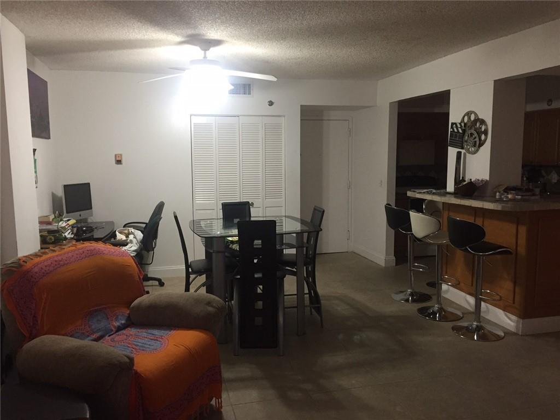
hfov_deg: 61.7
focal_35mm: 29
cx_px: 280
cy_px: 210
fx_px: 469
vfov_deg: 48.2
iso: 125
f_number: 2.2
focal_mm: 4.15
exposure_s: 1/30
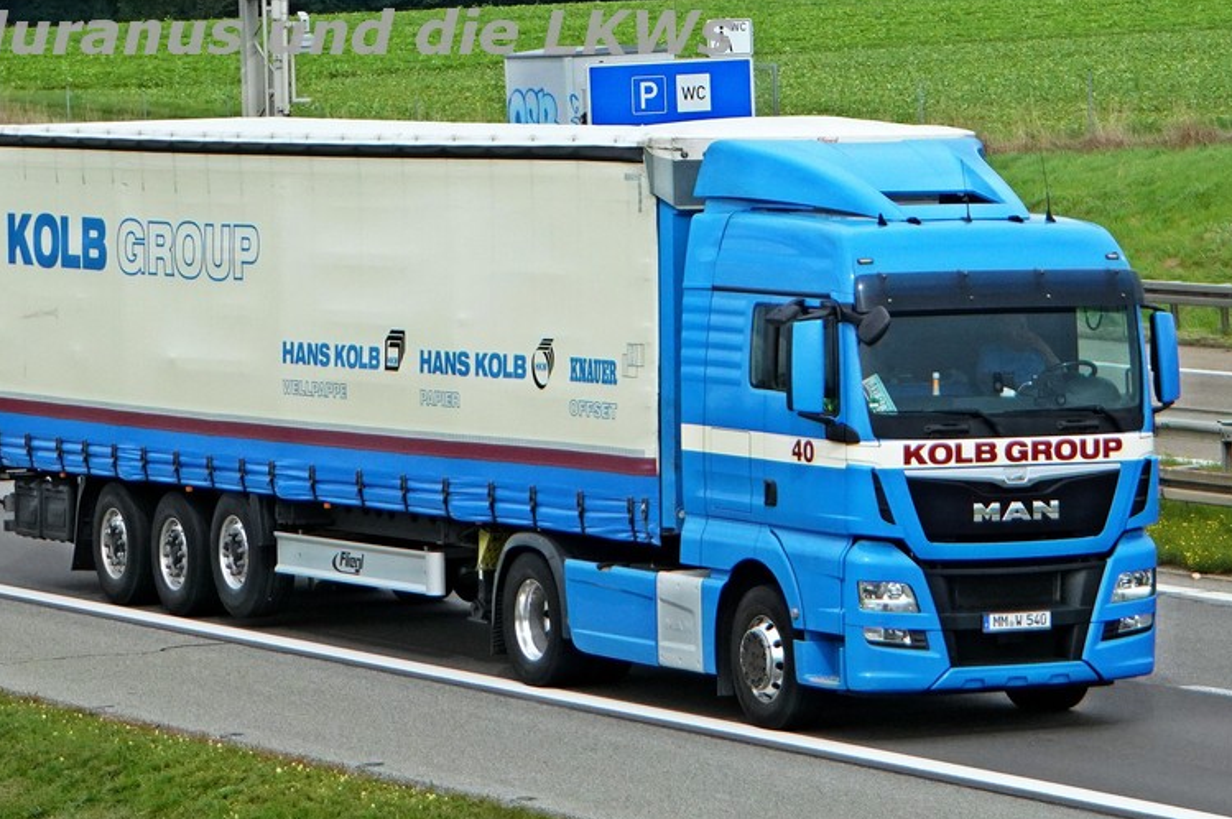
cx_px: 592
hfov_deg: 21.3
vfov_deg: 14.3
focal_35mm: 96
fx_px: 3274
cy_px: 396
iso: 1250
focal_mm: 59.8
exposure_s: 1/4000
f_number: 5.6
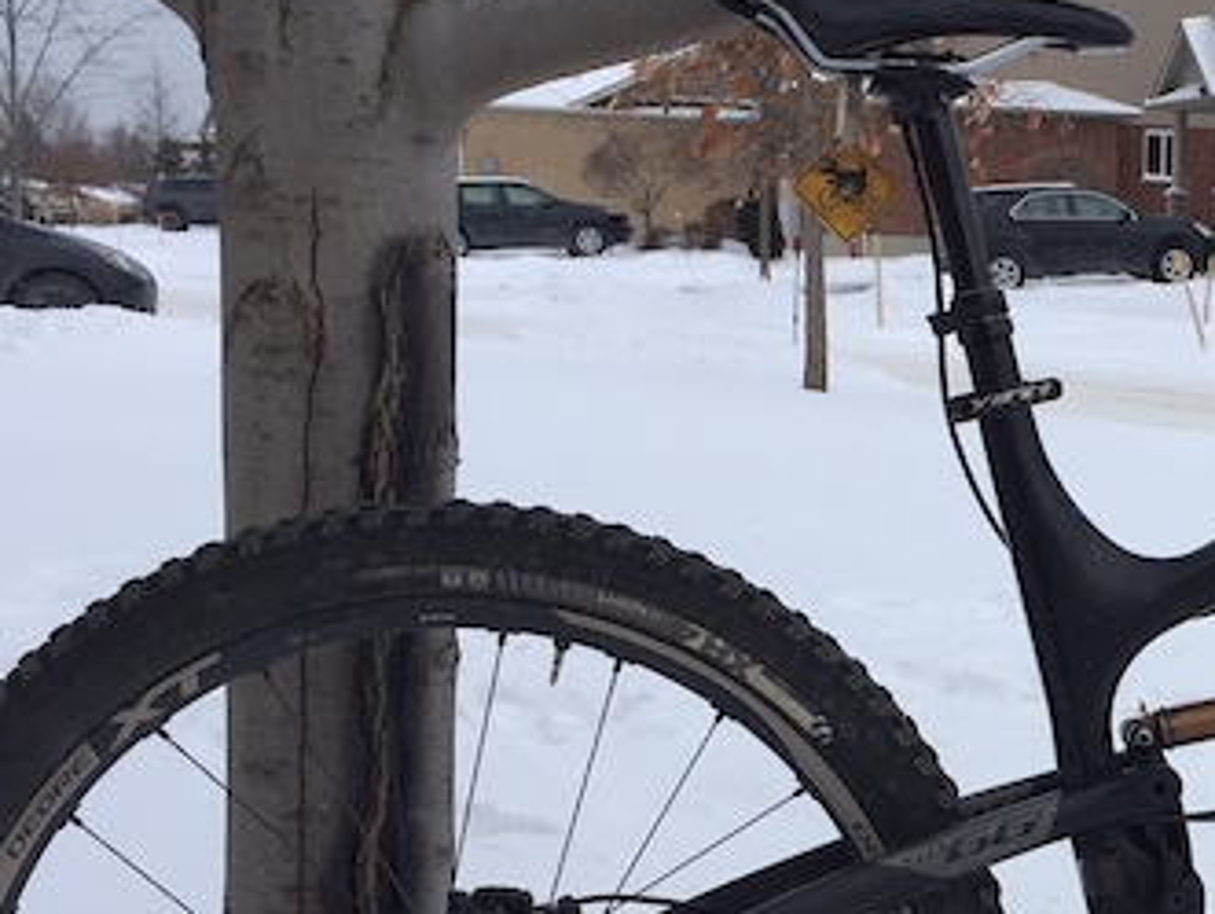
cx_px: 1233
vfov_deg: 20.8
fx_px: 2460
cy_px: 760
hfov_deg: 26.2
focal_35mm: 70
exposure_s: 1/775
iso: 32
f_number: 2.2
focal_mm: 4.15
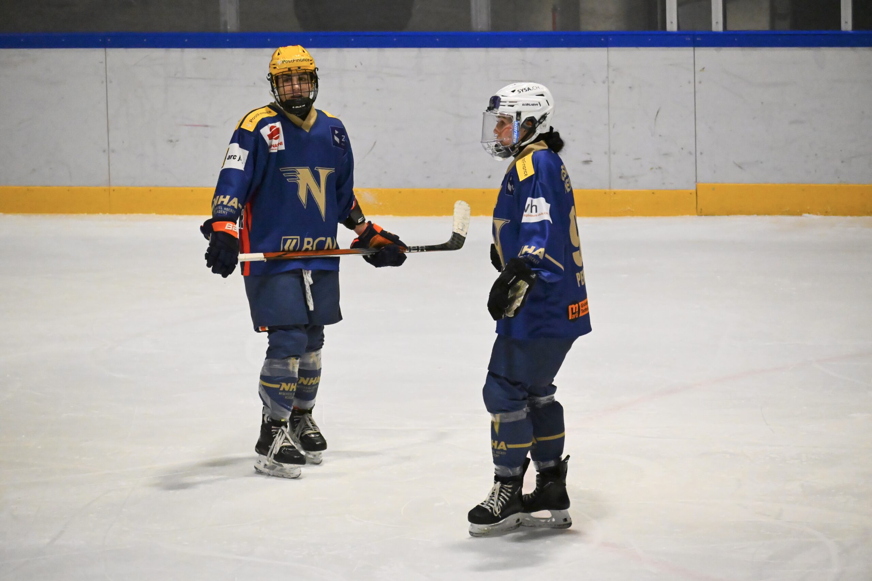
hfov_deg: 9.1
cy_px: 290
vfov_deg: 6.1
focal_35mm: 225
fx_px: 5450
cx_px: 436
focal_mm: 150
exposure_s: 1/4000
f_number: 5.3
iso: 8000
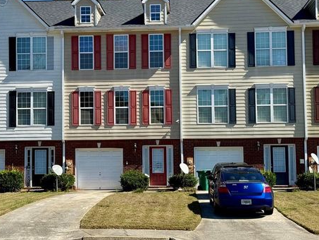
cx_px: 144
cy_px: 114
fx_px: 489
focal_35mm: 53
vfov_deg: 27.5
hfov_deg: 36.1
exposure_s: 1/3534
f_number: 1.78
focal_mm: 6.76
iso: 64
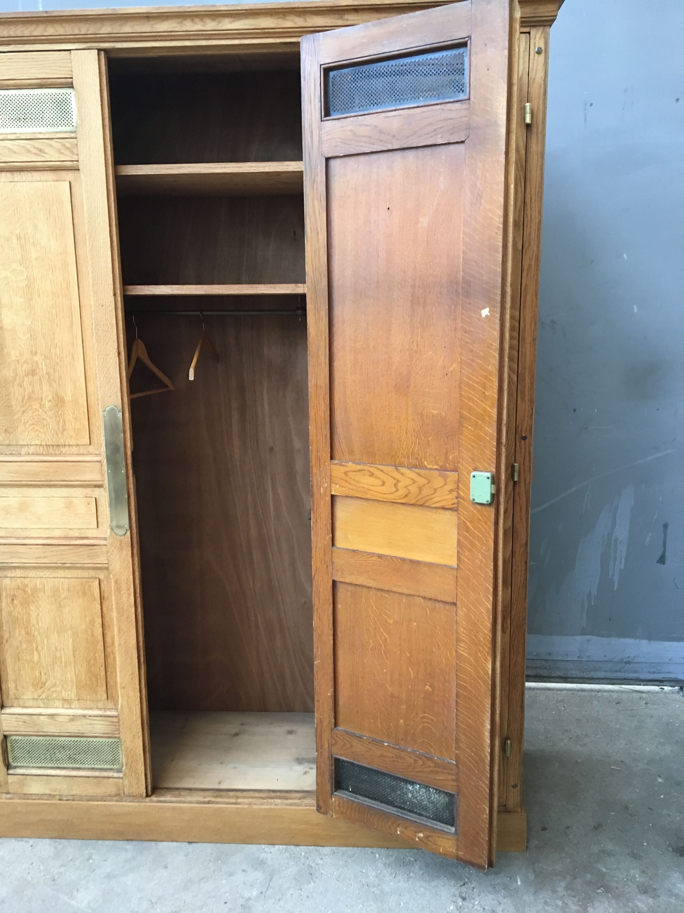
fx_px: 764
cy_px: 456
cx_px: 342
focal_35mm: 29
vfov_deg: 61.7
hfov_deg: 48.2
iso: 160
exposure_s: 1/33
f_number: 2.2
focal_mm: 4.15
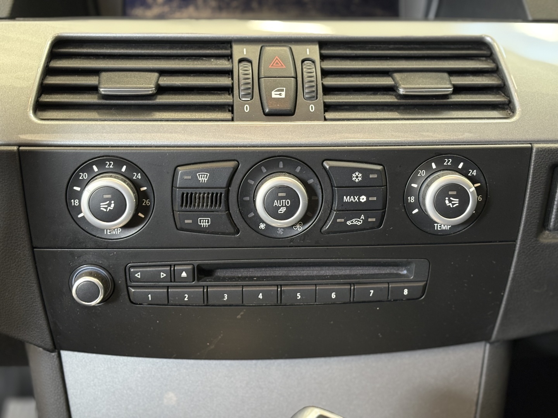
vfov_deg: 28.0
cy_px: 209
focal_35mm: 52
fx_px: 838
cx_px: 279
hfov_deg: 36.8
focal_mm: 5.96
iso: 125
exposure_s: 1/33
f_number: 1.6
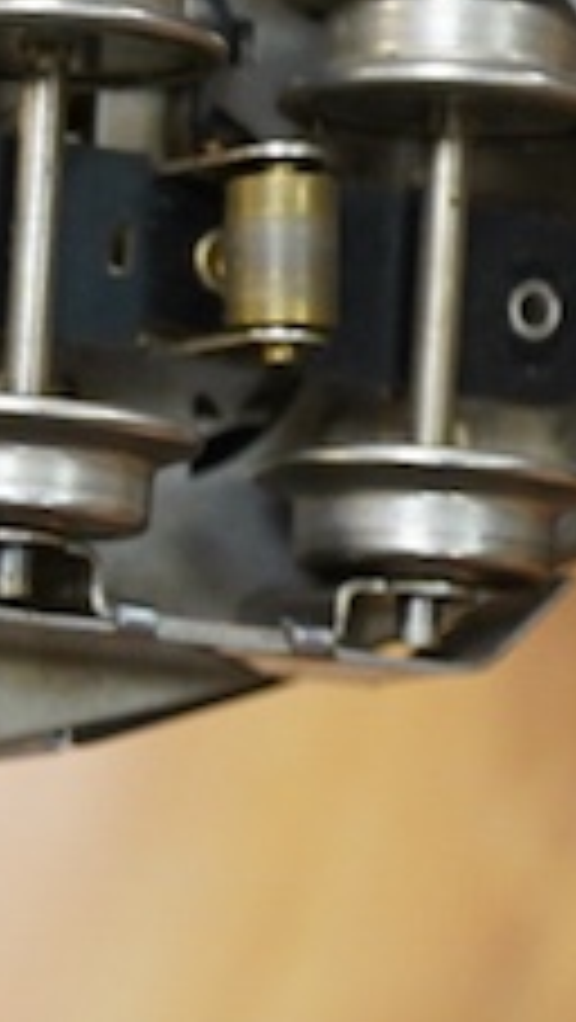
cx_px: -702
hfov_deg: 6.3
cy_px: 567
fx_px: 5068
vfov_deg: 11.5
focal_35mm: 187
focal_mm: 30
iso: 1250
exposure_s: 1/125
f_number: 3.5
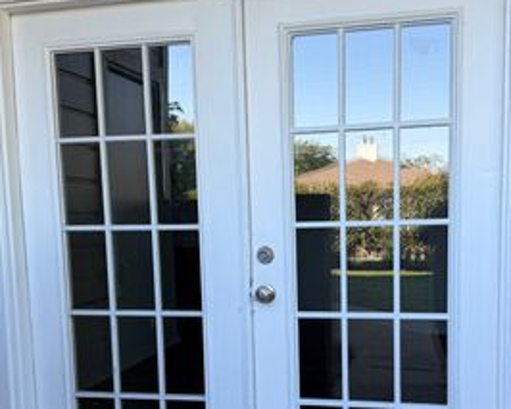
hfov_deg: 41.9
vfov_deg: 33.5
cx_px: 294
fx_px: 666
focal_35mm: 44
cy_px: 304
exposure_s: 1/423
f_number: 1.78
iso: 80
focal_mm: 6.76
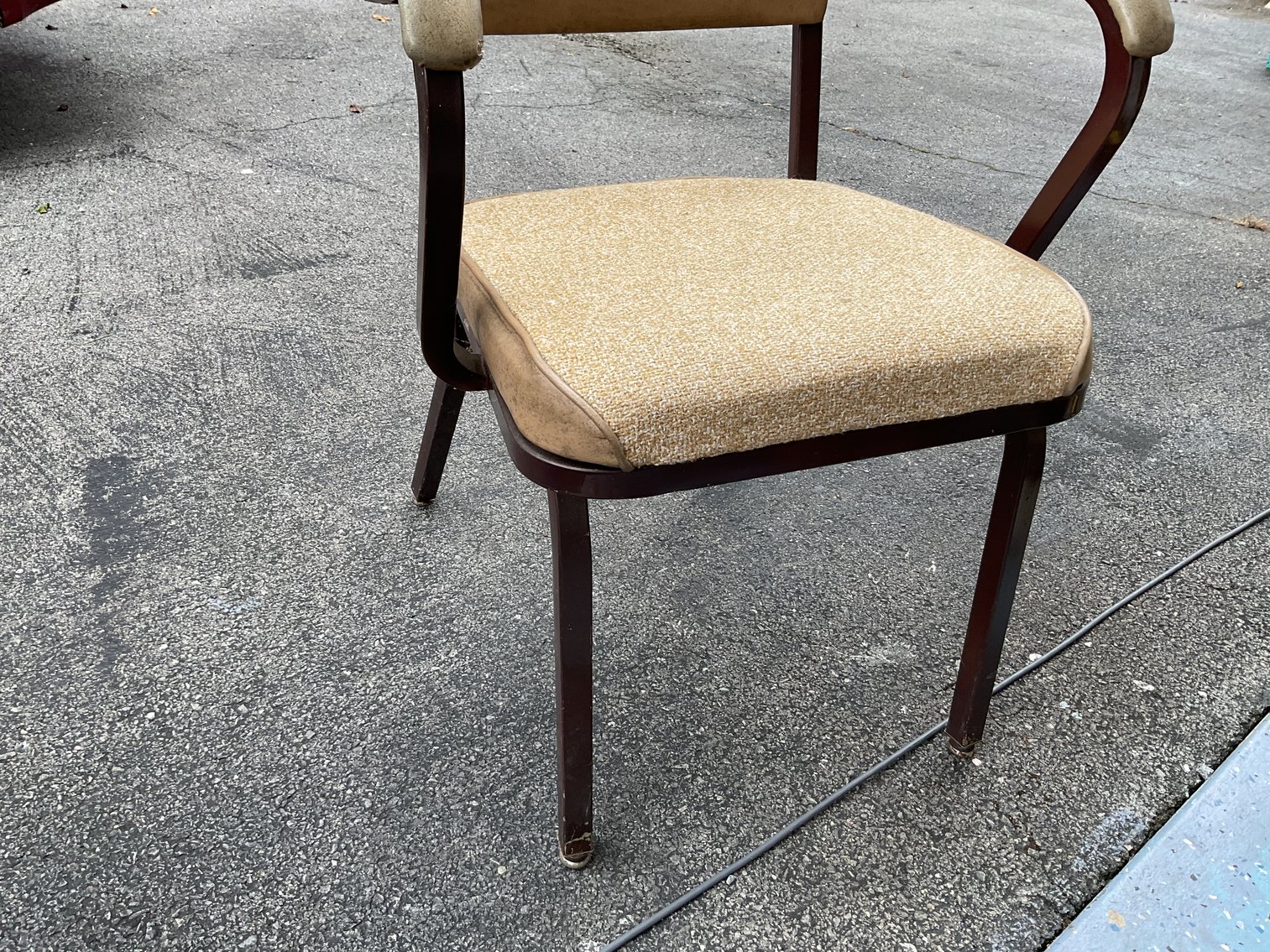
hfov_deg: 61.7
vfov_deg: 48.2
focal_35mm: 29
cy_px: 476
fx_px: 1064
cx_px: 635
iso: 16
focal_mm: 3
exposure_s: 1/268
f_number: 1.8
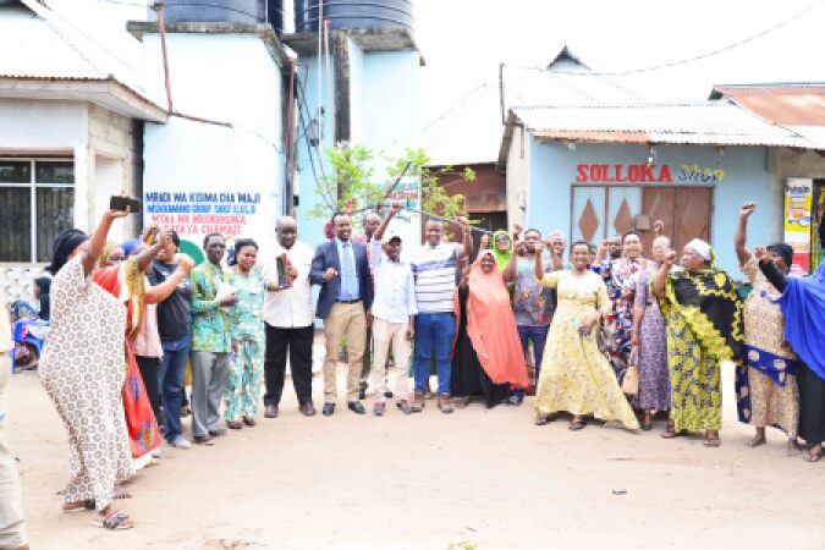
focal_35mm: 31
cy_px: 275
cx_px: 412
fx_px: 710
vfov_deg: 42.3
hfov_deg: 60.3
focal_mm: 31
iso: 200
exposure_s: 1/125
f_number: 5
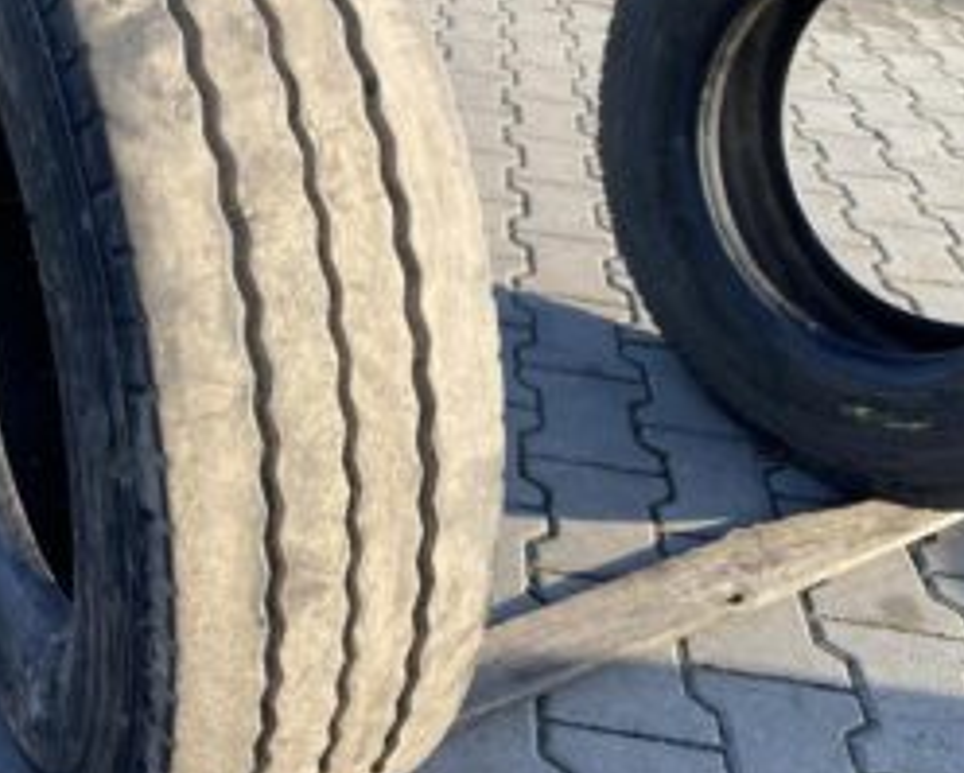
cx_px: 257
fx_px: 1257
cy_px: 328
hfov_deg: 40.9
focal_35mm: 44
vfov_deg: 34.1
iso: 32
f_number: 1.8
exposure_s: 1/673
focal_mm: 4.25
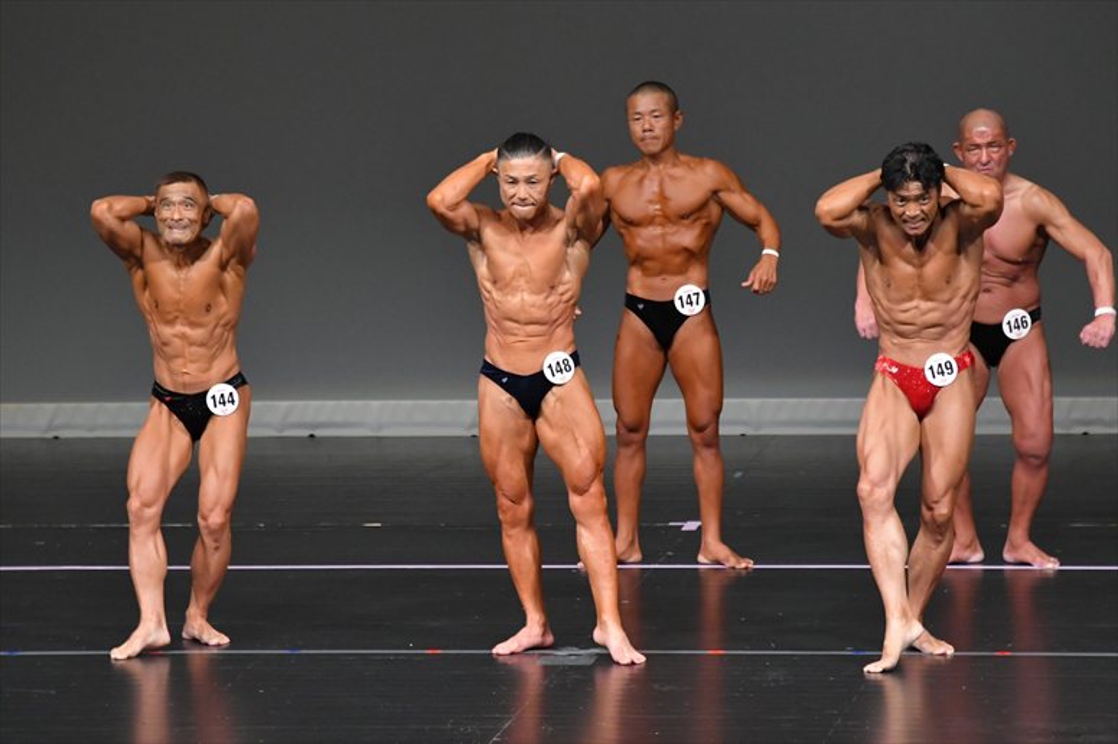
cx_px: 559
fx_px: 9312
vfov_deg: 4.6
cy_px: 372
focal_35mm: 300
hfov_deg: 6.9
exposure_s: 1/400
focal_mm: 200
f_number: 5.6
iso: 4000
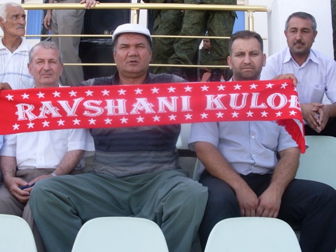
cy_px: 109
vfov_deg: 32.1
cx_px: 166
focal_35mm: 45
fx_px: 437
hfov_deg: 42.1
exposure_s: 1/250
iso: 80
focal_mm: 6.3
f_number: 2.8
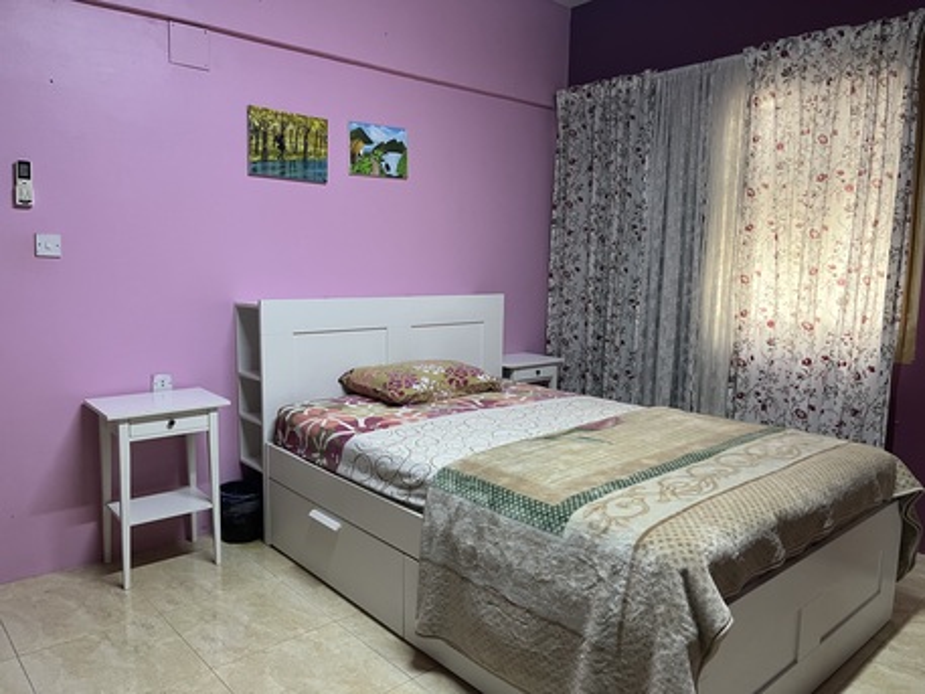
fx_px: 695
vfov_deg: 53.1
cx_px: 462
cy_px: 347
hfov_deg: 67.3
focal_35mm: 26
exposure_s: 1/60
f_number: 1.6
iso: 320
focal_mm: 5.1
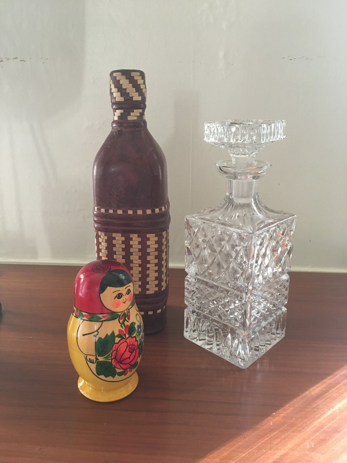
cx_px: 174
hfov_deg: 48.2
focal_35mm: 29
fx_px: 388
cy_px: 232
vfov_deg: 61.7
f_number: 2.2
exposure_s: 1/20
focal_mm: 4.15
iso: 200
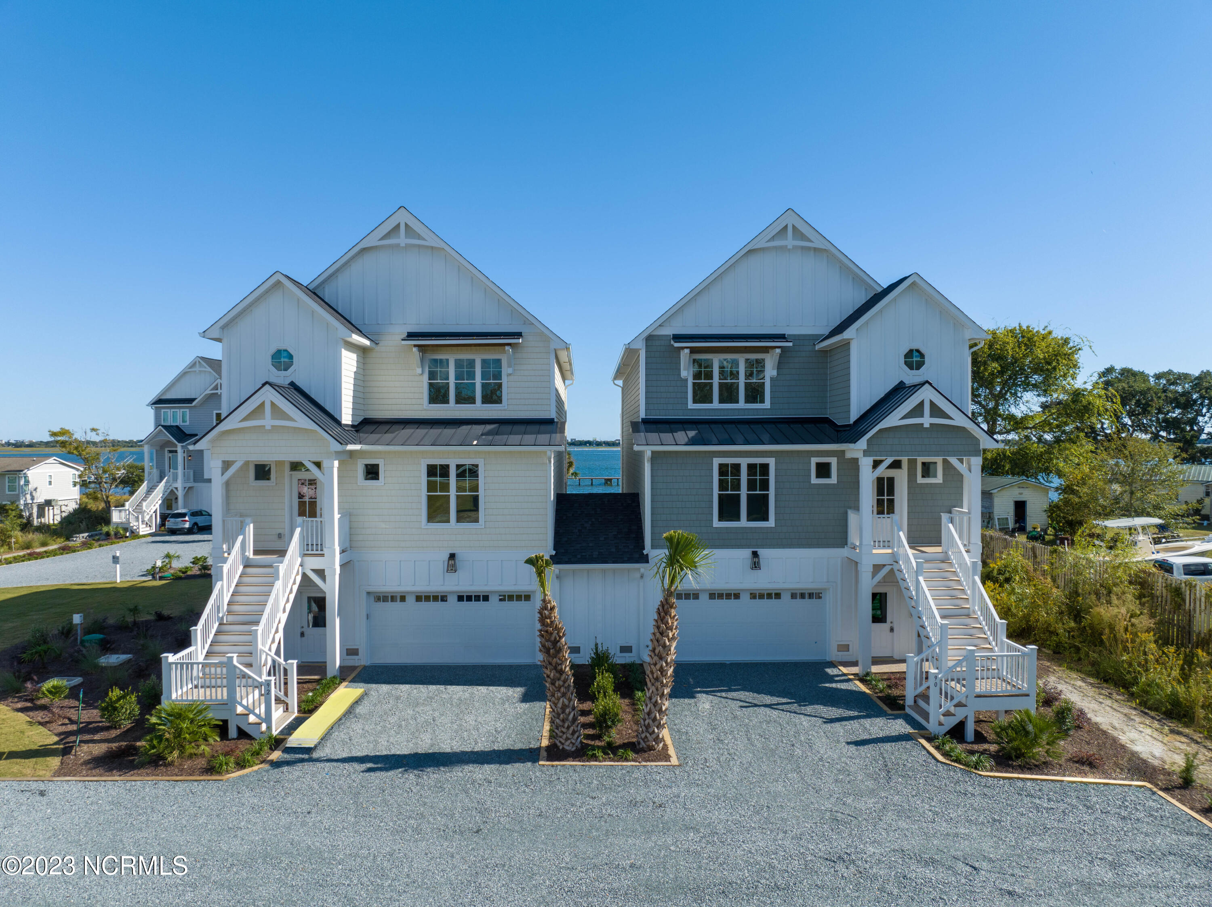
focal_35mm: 24
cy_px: 454
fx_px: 840
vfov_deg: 56.8
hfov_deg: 71.6
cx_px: 606
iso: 100
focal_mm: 12.29
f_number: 2.8
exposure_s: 1/320
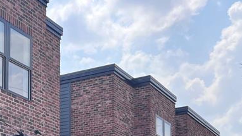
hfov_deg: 26.9
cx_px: 23
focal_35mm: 76
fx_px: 488
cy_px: 198
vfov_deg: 14.9
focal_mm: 5.7
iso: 50
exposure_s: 1/2404
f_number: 1.5
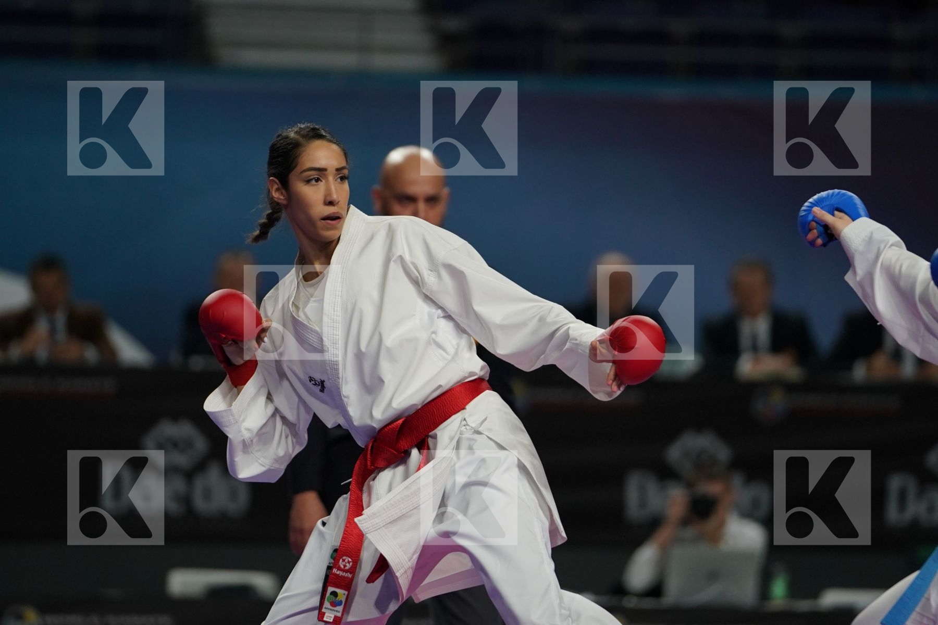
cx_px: 469
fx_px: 7816
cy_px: 312
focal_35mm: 300
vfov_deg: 4.6
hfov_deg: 6.9
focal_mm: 200
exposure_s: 1/1000
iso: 1000
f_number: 2.8
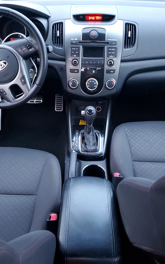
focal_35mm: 37
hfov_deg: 34.4
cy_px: 131
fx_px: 266
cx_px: 75
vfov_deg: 52.7
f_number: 1.5
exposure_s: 1/20
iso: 327
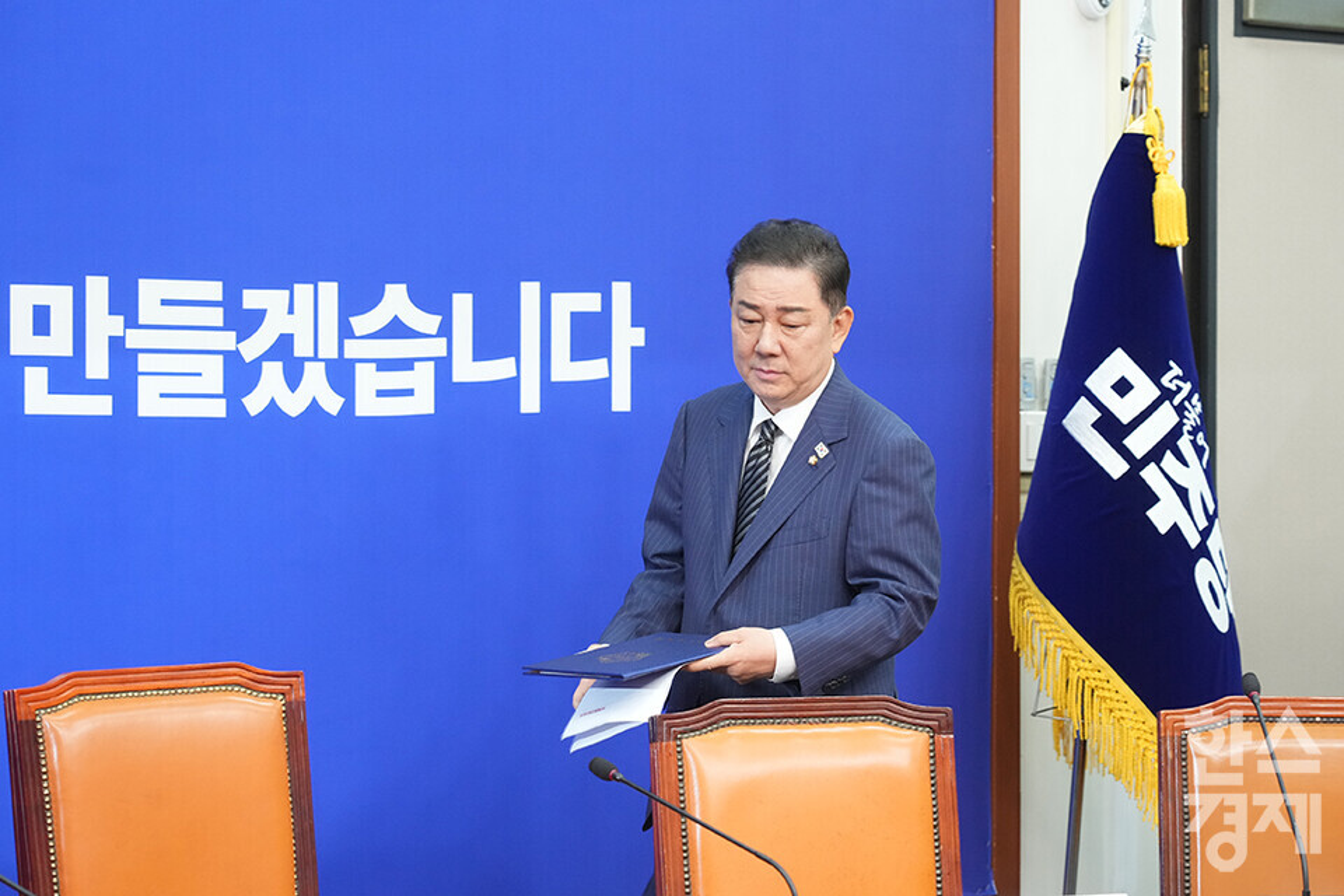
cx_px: 672
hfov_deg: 19.5
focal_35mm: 105
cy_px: 448
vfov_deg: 13.0
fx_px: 3920
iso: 3200
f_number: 5.6
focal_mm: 105
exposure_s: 1/200
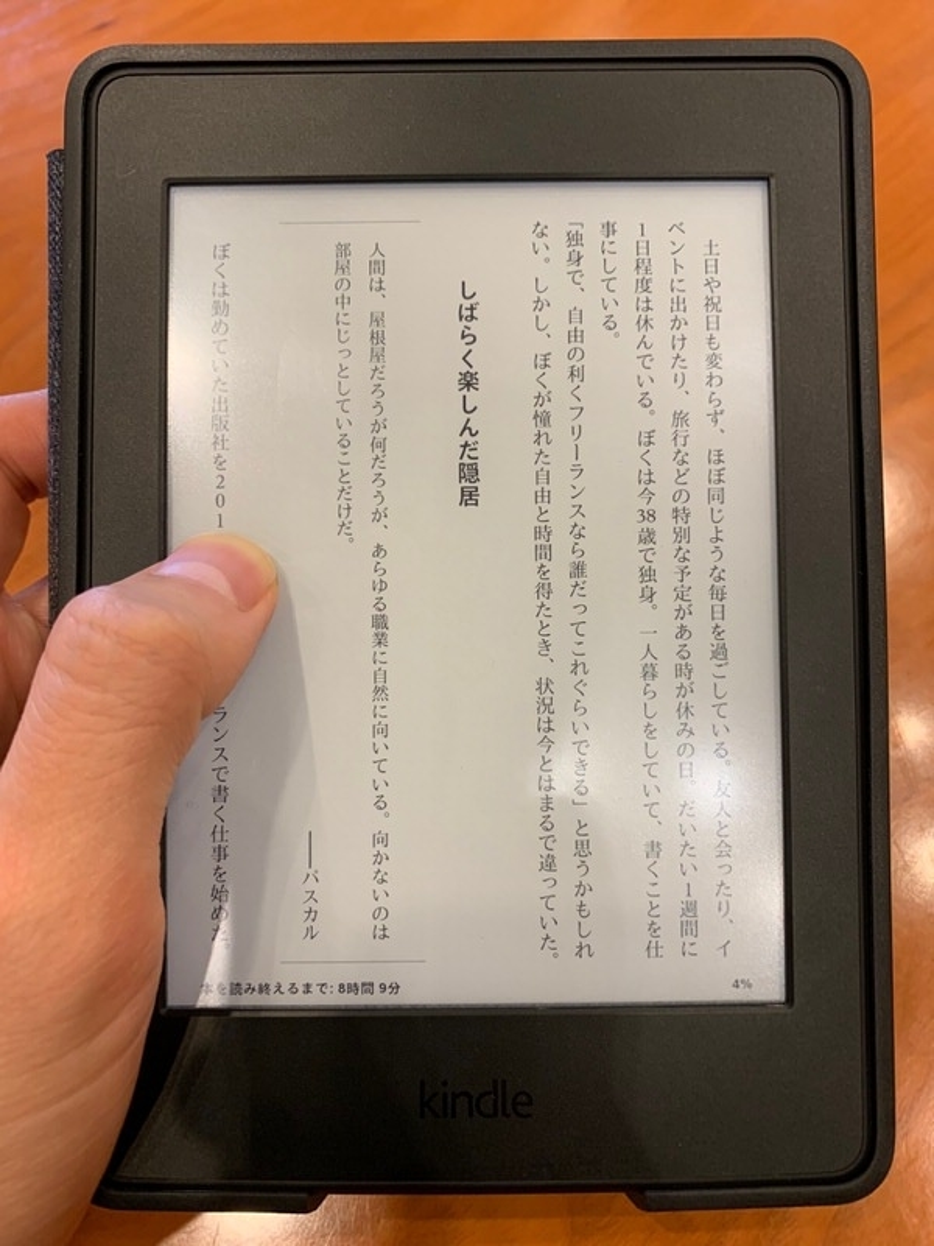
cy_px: 623
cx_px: 467
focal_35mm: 26
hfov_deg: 53.1
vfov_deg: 67.3
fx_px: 935
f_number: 1.8
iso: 160
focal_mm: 4.25
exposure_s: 1/60
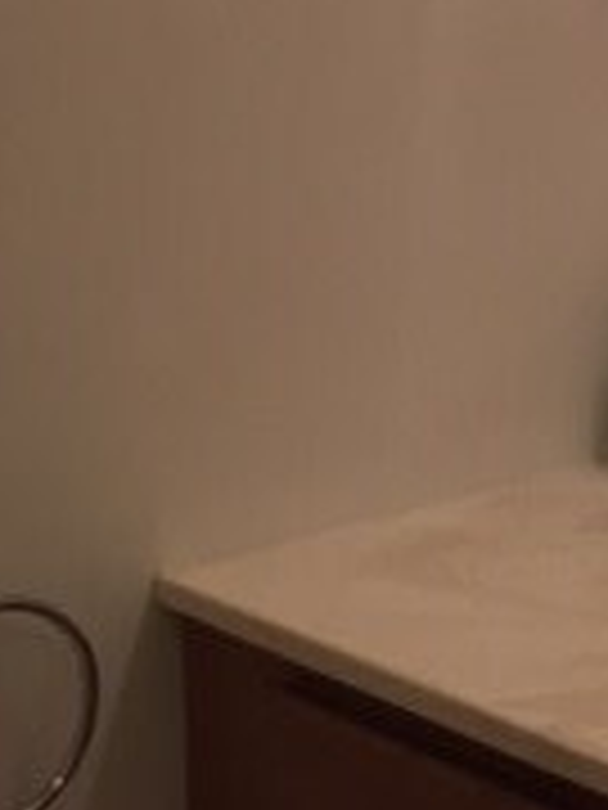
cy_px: -176
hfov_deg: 13.5
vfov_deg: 18.1
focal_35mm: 103
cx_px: 932
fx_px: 2412
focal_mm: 4.15
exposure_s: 1/30
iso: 40
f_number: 2.2
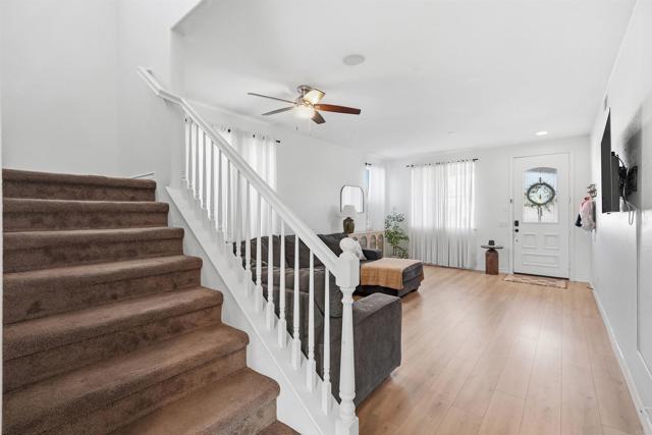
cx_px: 326
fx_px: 290
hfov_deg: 96.7
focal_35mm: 16
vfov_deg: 73.8
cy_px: 218
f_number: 4
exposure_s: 1/15
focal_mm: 16
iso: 500
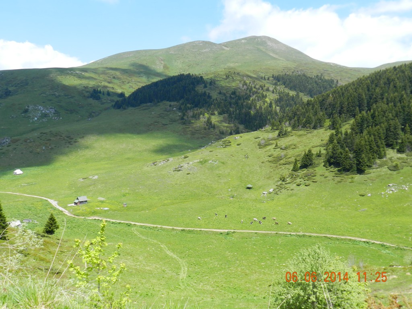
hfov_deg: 56.8
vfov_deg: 44.2
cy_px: 154
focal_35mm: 32
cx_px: 206
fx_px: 381
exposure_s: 1/800
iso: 160
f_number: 3.7
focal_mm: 5.6
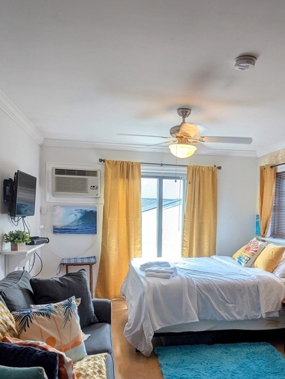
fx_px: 329
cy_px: 231
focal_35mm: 30
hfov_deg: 46.6
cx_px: 173
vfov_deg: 59.3
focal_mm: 6.81
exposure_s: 1/120
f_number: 1.85
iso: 46
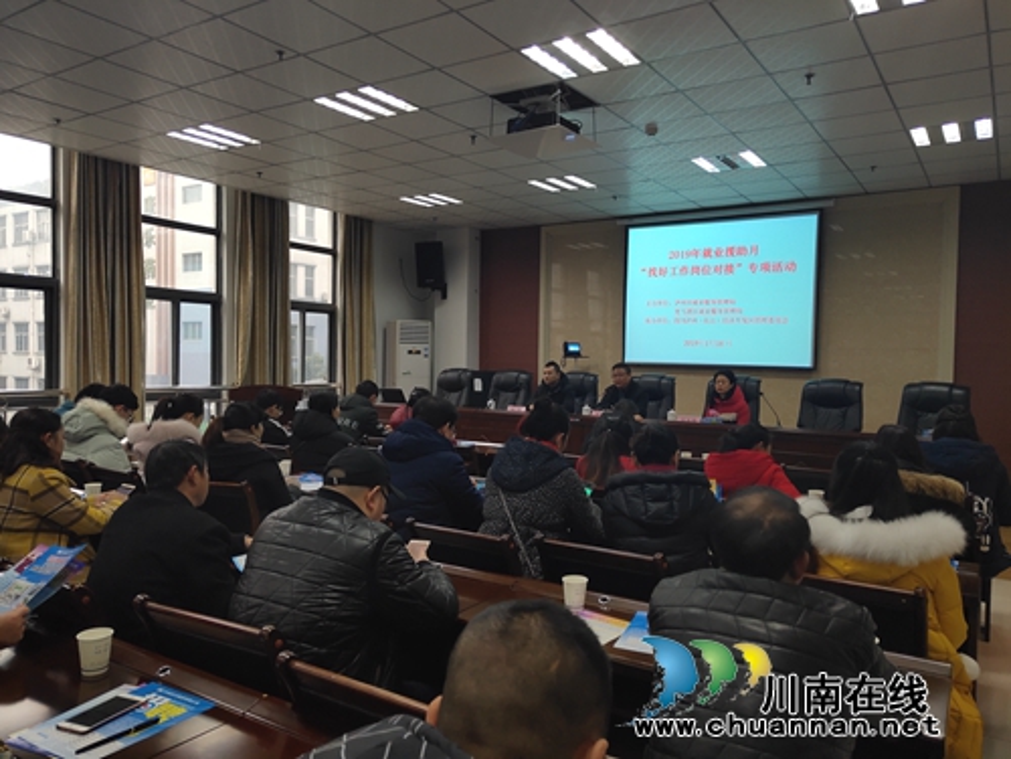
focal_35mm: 29
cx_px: 506
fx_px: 847
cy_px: 380
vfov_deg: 48.2
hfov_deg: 61.7
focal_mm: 4.27
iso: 157
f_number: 1.8
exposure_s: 1/50
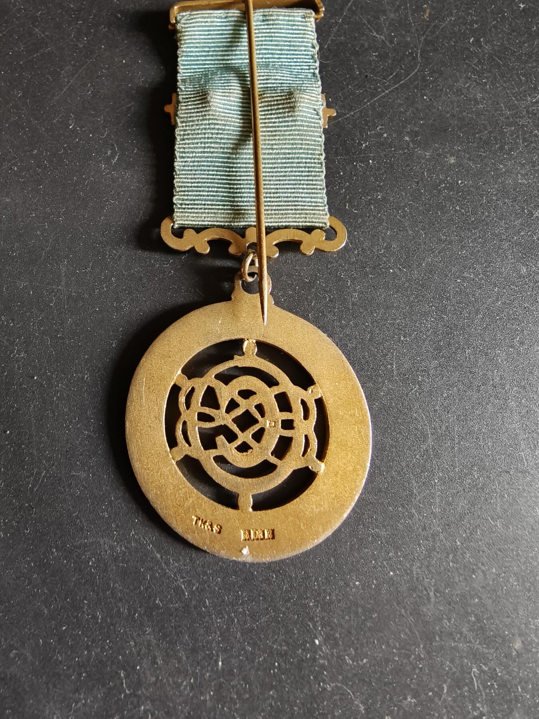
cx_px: 270
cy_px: 360
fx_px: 478
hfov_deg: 58.9
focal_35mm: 23
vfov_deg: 73.9
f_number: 2
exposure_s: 1/20
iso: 3200
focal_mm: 2.32
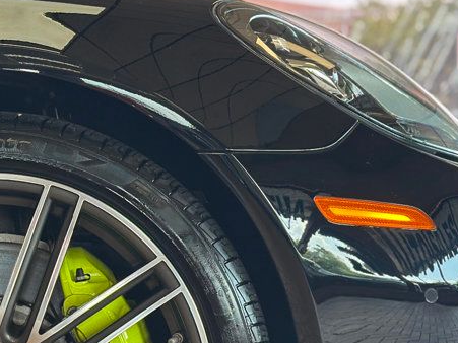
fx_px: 1442
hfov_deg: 17.8
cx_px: 65
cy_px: 220
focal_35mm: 109
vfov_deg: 13.6
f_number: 1.78
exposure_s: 1/170
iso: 100
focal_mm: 6.86
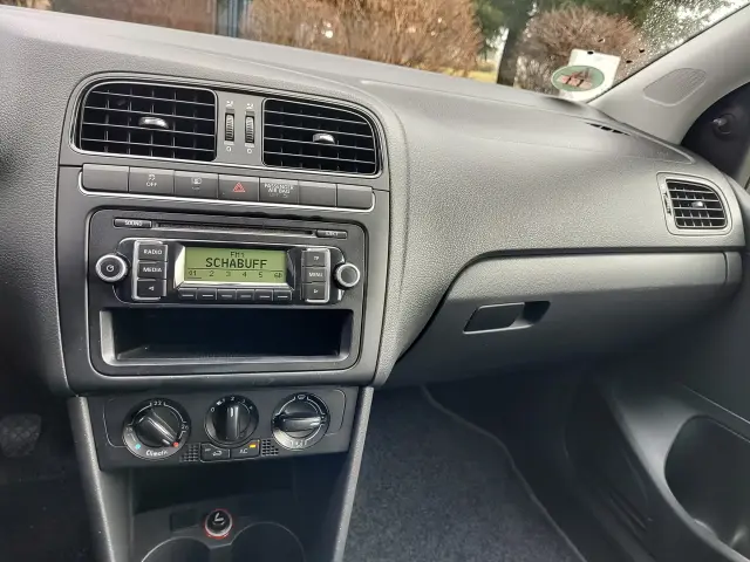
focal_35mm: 23
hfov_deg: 73.9
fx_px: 498
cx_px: 375
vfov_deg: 58.9
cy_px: 281
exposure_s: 1/100
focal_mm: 5.56
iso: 123
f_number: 1.8
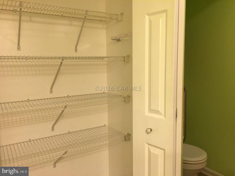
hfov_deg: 61.7
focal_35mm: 29
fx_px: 197
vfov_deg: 48.2
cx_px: 118
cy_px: 88
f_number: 2.2
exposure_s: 1/15
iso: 50
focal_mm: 4.15
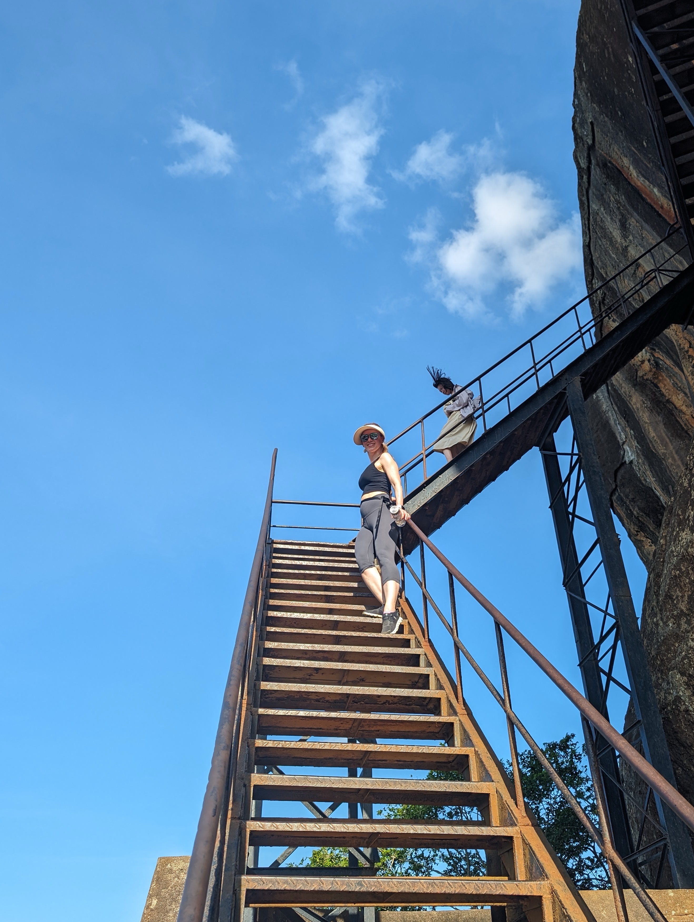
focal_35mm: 28
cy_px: 433
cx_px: 400
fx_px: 747
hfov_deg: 49.7
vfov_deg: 63.3
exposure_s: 1/573
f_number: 1.68
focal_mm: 6.9
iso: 19
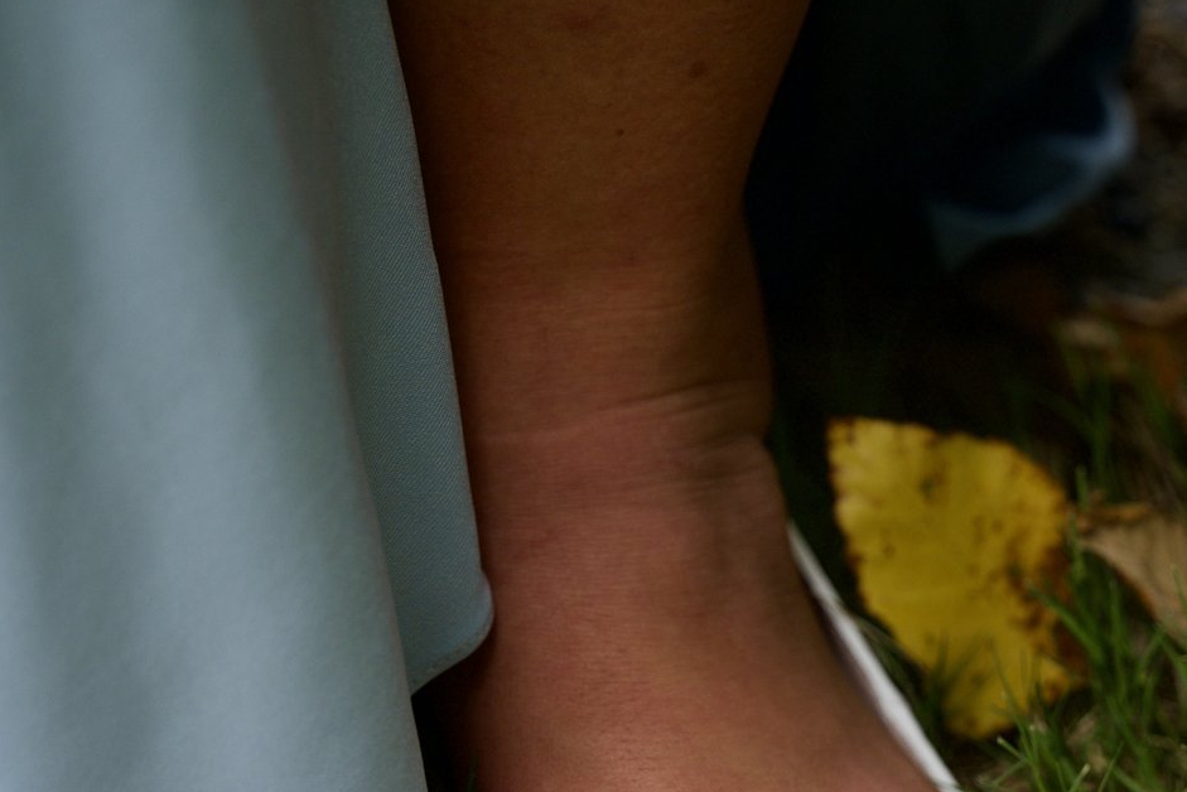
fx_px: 10950
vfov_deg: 4.1
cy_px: 697
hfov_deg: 6.2
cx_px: 915
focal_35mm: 332
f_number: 2.8
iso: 200
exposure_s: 1/800
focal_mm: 125
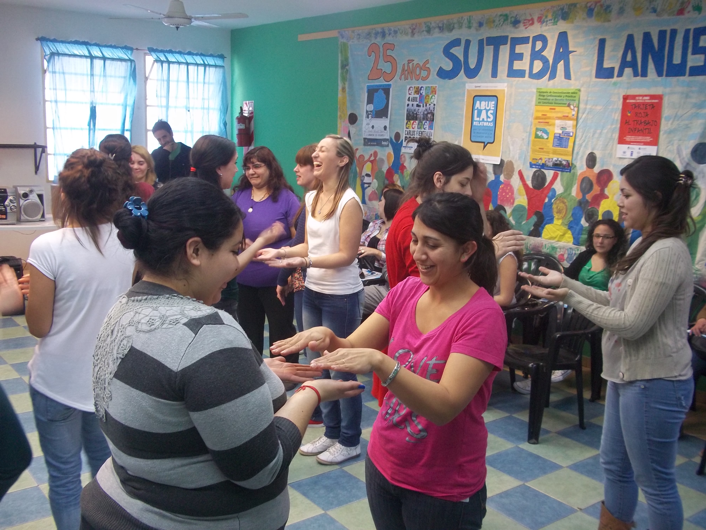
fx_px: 734
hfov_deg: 51.4
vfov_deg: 39.7
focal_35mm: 36
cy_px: 265
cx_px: 353
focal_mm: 6.5
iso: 160
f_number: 3.1
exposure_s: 1/30
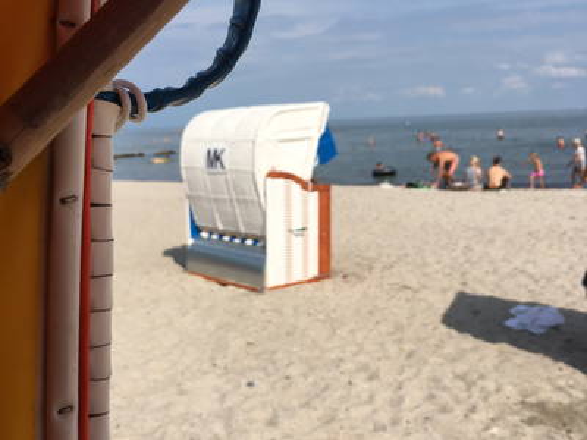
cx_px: 294
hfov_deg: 61.7
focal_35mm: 29
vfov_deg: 48.2
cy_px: 220
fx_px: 492
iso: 25
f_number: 2.2
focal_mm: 4.15
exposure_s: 1/2331
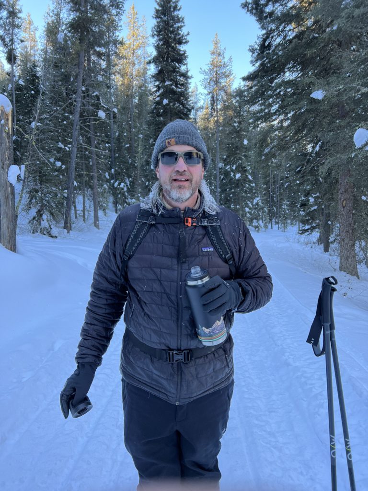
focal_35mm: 26
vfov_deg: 67.3
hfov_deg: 53.1
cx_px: 184
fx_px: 369
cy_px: 246
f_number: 1.5
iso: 50
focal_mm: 5.7
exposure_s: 1/214
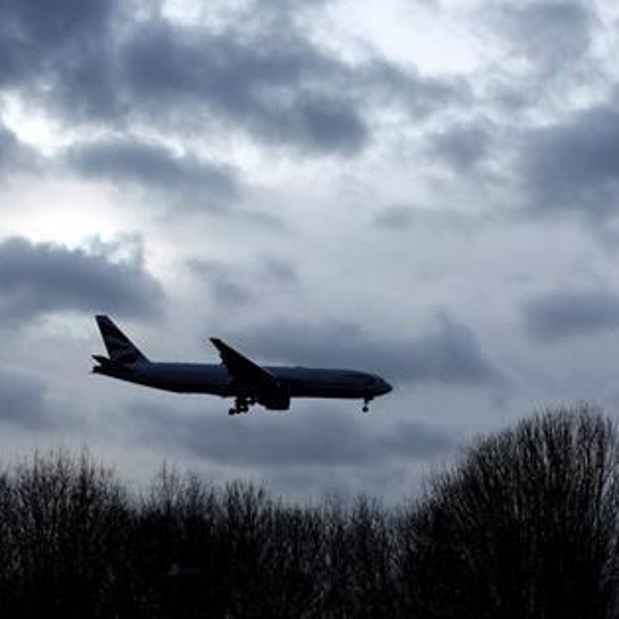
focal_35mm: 72
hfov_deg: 24.0
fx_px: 1457
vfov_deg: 23.9
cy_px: 228
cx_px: 270
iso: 2000
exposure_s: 1/4000
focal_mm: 27
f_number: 8
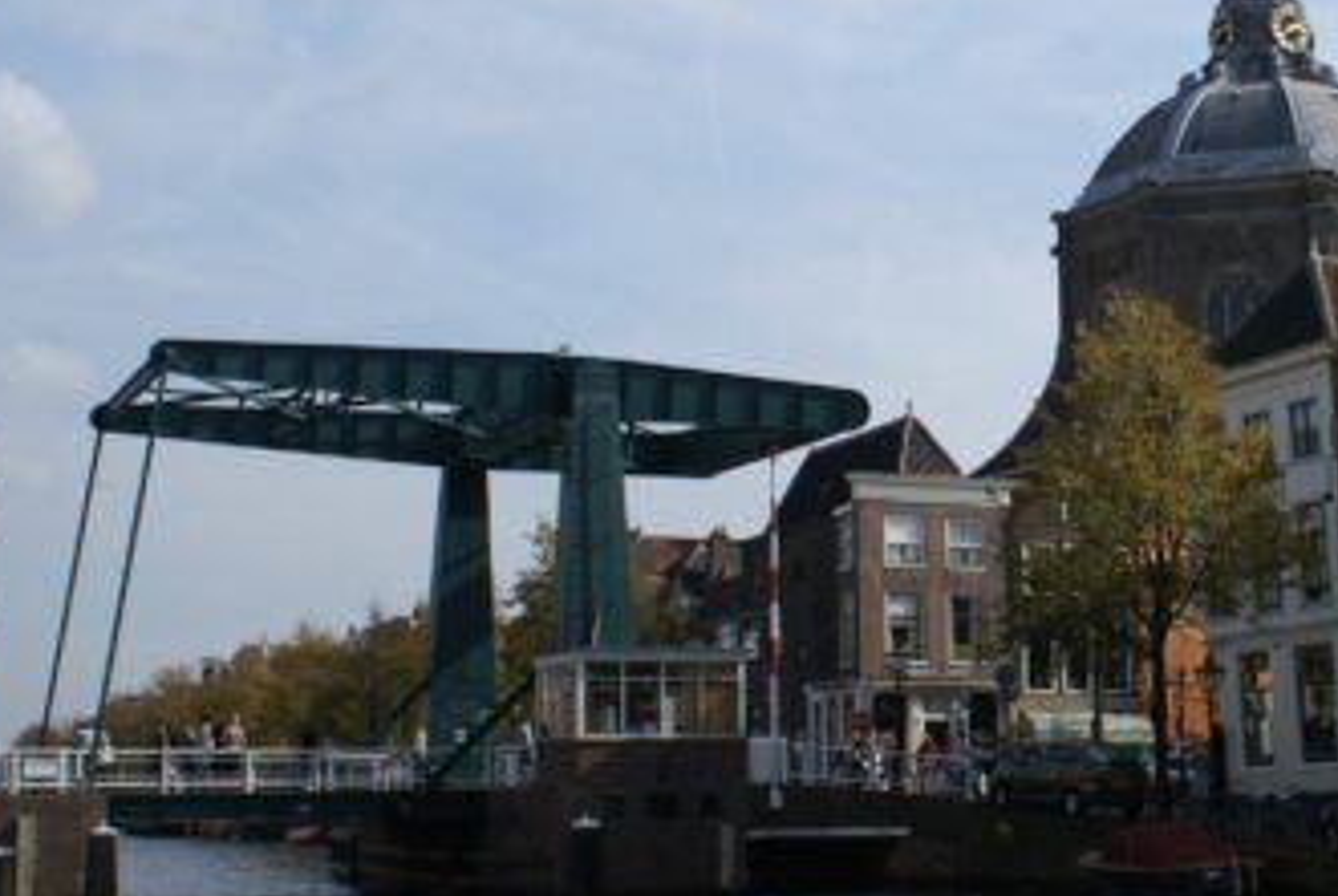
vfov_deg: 19.2
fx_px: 2642
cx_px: 1160
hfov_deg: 27.6
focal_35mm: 71
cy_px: 320
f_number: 11
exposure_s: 1/160
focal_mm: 26
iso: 100
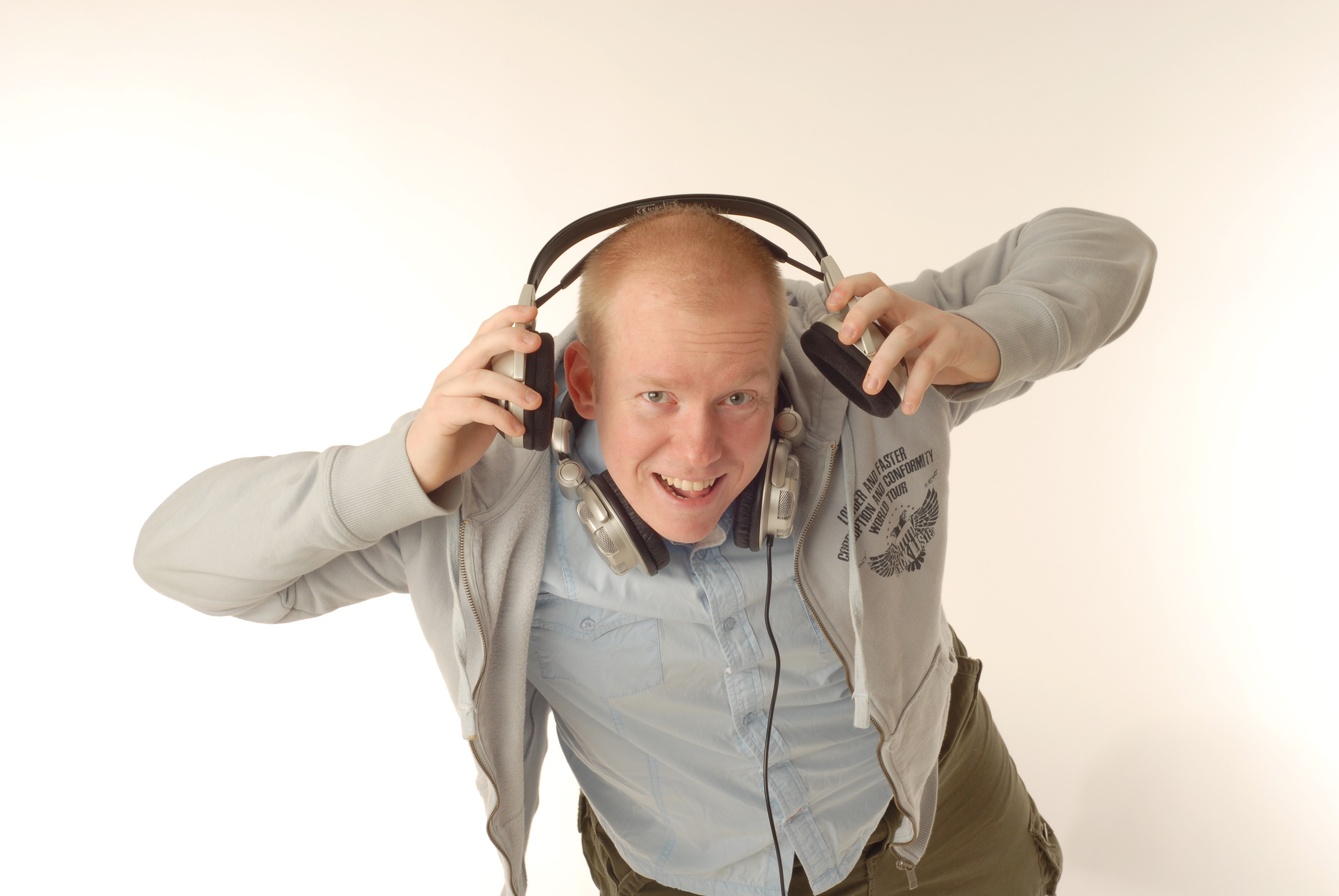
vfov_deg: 18.2
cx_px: 670
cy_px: 448
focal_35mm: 75
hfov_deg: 27.0
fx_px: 2793
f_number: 11
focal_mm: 50
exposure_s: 1/125
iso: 100
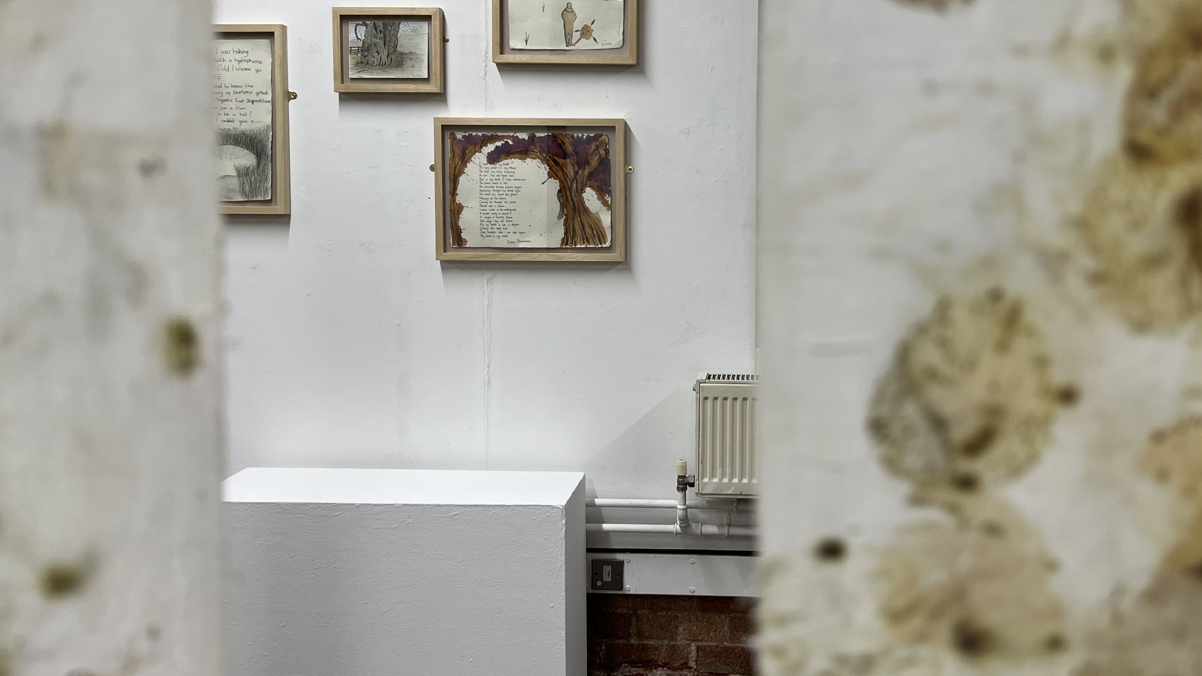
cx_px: 708
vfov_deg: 33.5
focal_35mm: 35
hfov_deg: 56.3
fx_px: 1116
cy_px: 246
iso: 50
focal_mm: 5.7
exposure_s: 1/100
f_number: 1.5
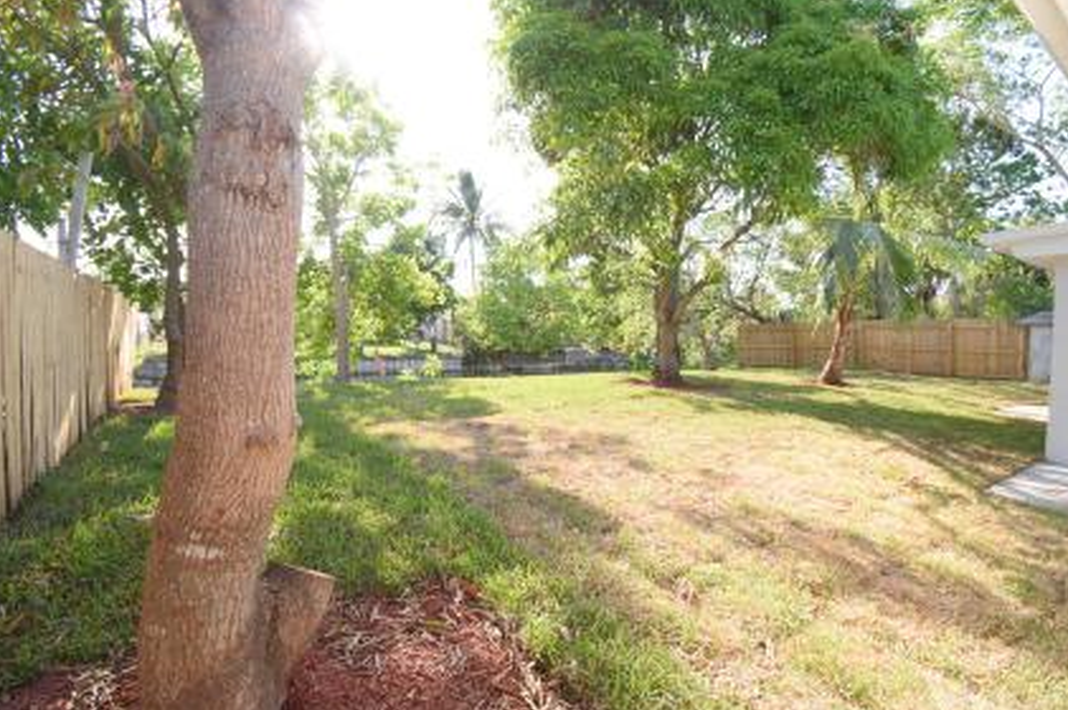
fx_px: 474
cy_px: 350
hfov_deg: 96.8
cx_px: 548
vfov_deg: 73.6
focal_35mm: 16
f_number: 7.1
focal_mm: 10
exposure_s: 1/200
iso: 400
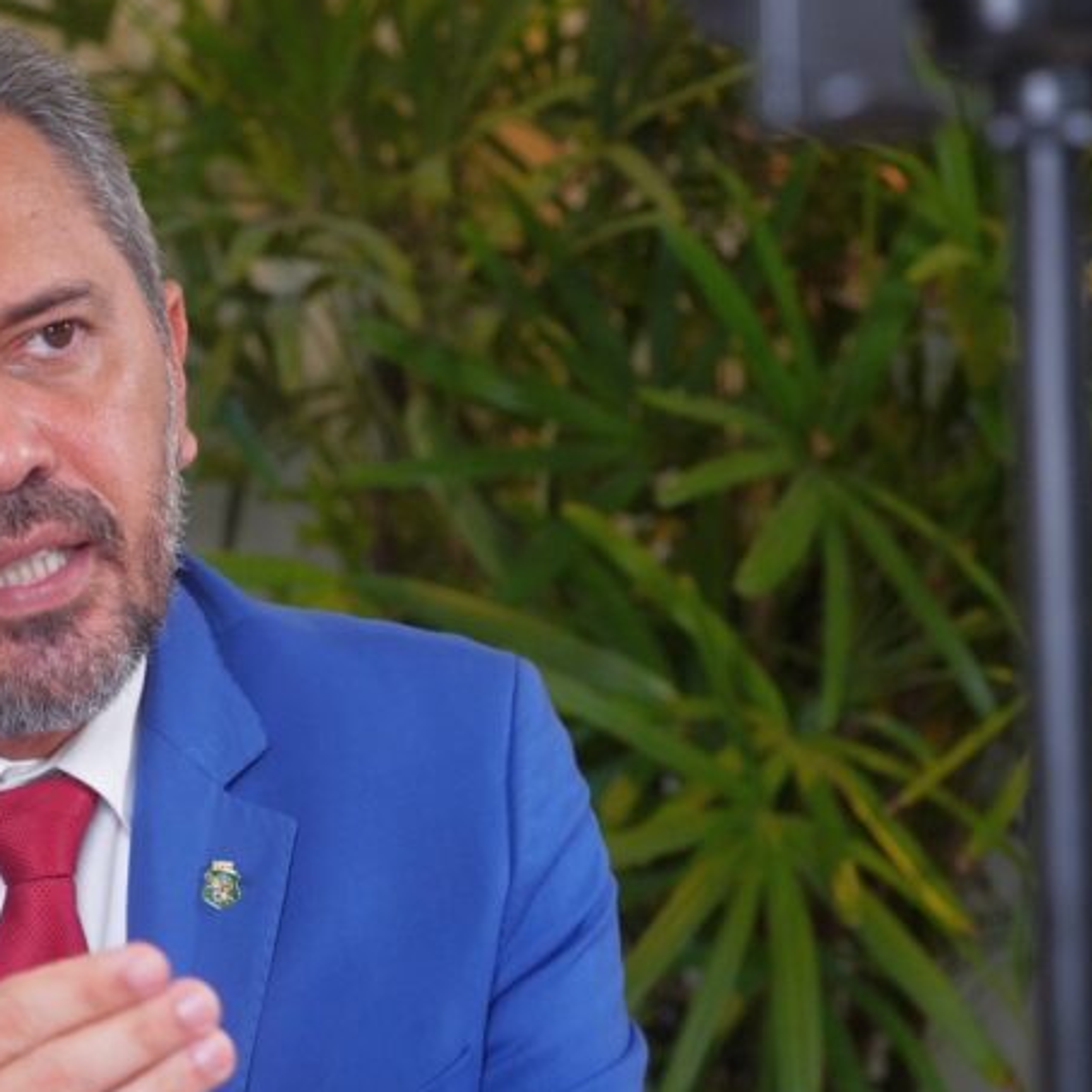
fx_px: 4104
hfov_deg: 15.1
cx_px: 281
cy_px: 539
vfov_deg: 15.2
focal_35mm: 115
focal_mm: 80
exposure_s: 1/160
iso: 5000
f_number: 7.1
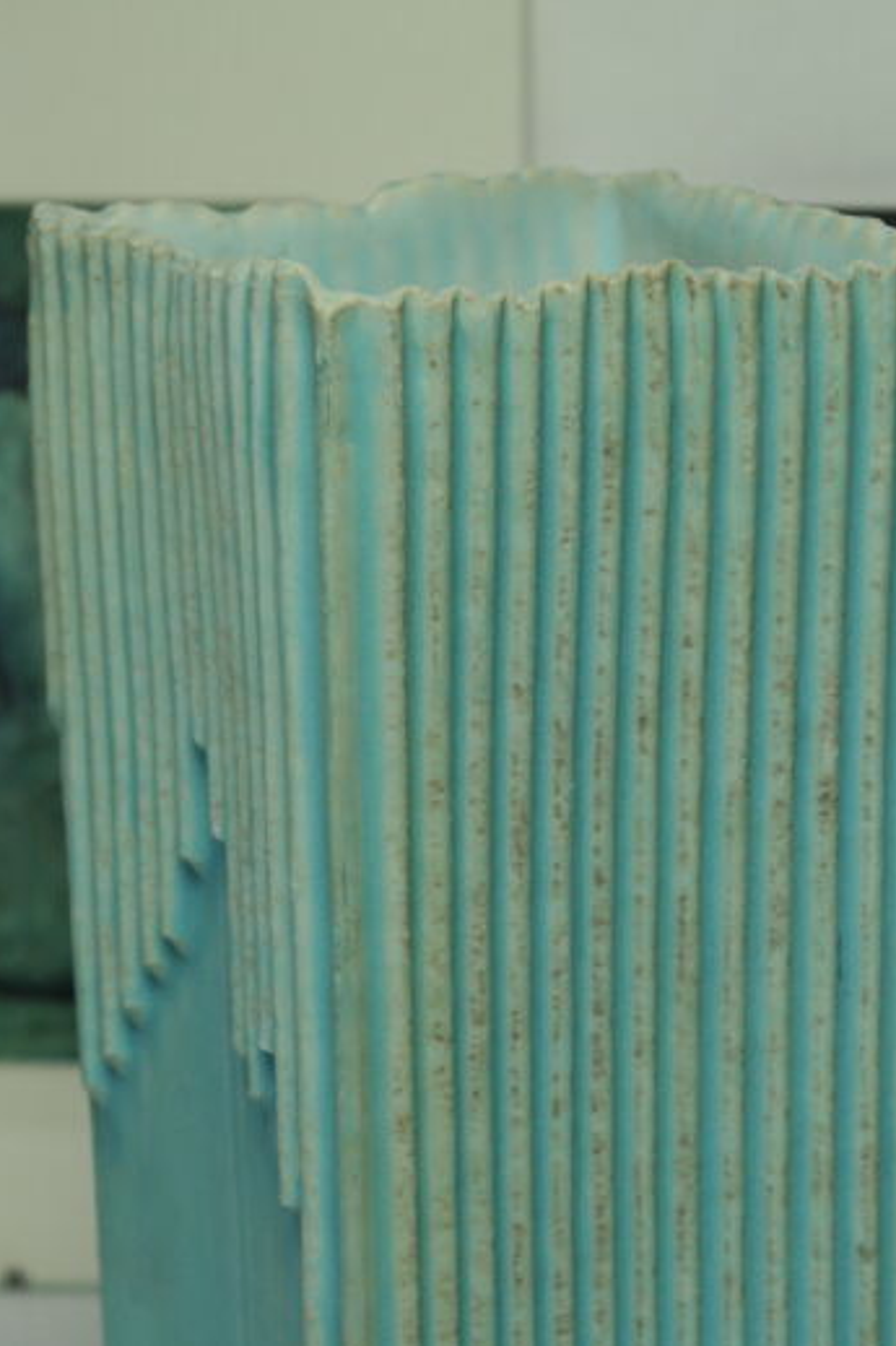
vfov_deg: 17.0
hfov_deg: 11.4
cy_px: 1034
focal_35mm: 120
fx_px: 4483
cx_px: 600
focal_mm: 45
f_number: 5.6
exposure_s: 1/30
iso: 200
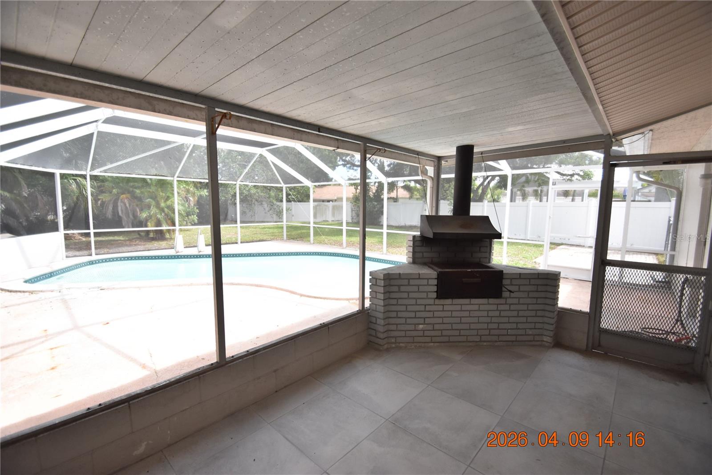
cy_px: 238
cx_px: 356
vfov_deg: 77.3
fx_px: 297
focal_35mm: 15
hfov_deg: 100.4
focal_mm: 10
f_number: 3.5
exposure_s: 1/750
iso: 800
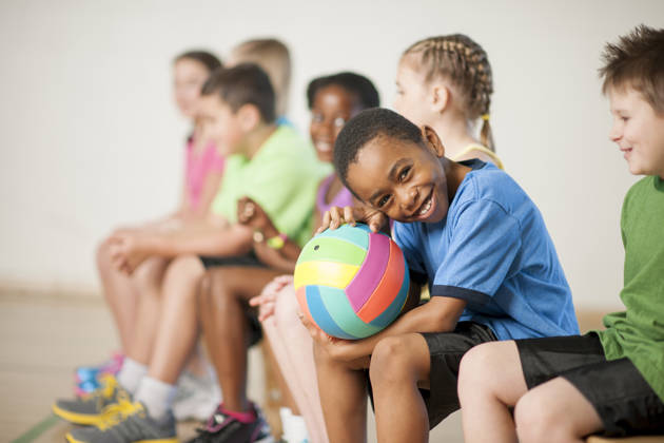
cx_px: 332
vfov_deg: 16.1
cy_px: 222
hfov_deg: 23.9
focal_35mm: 85
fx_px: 1568
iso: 100
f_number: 1.4
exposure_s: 1/200
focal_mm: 85
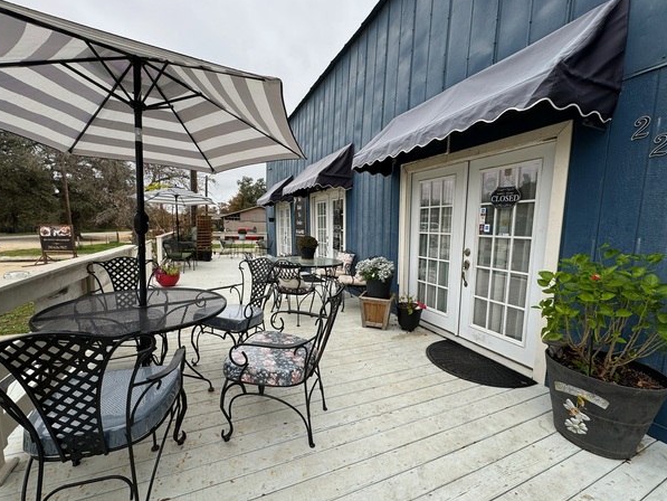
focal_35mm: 15
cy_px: 262
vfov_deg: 81.7
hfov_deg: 98.1
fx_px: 289
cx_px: 327
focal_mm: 2.22
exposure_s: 1/289
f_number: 2.2
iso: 40
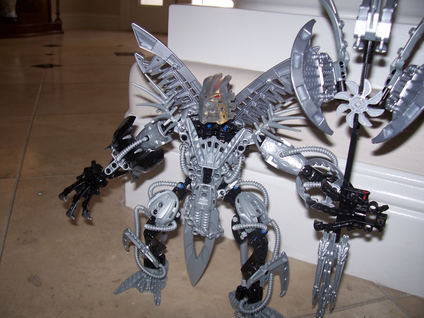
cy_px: 159
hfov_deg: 54.0
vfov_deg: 41.8
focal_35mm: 34
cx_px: 212
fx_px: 416
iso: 80
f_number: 2.7
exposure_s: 1/60
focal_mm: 5.6
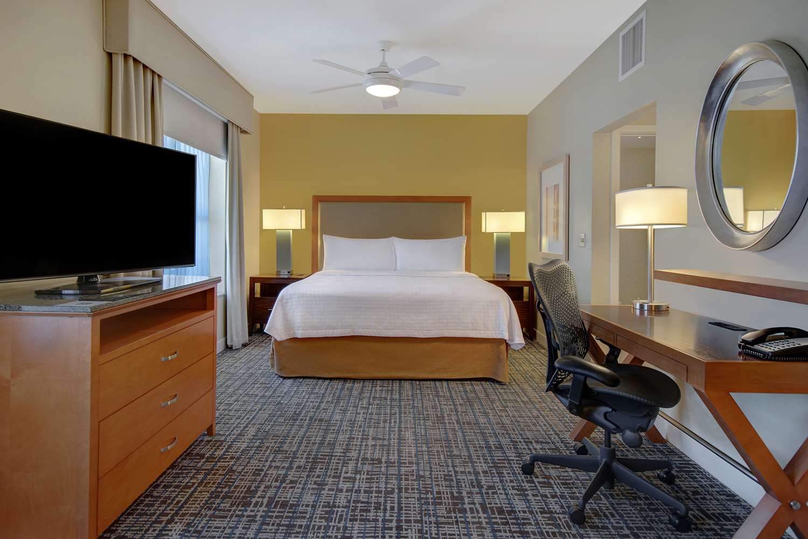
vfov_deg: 63.2
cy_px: 270
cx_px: 404
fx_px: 438
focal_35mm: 20
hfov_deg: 85.4
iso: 250
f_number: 7.1
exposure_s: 1/25
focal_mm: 13
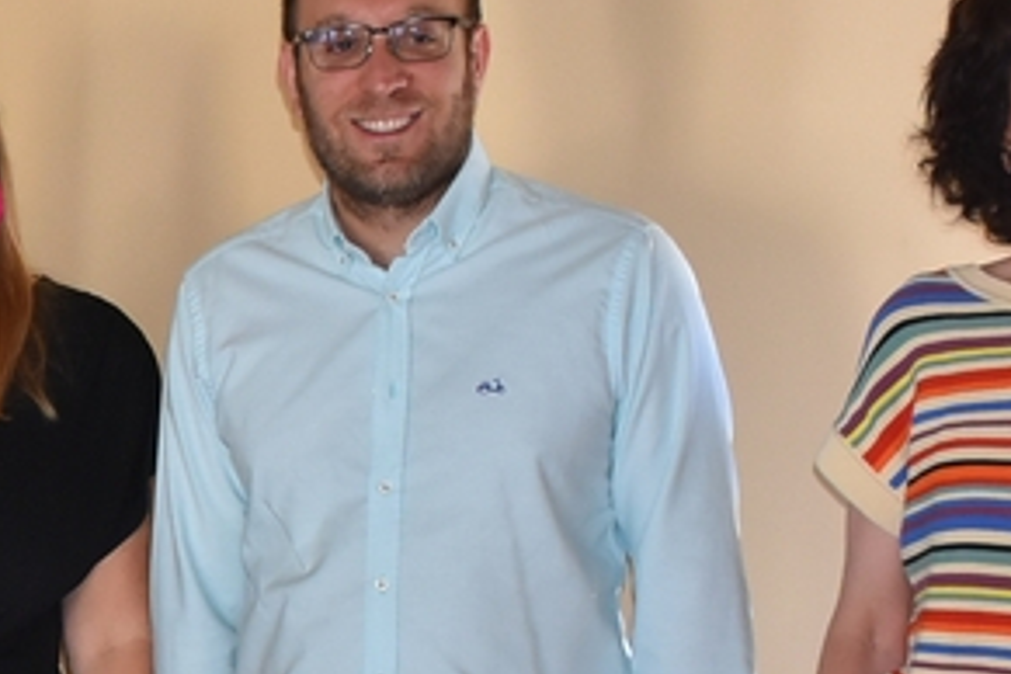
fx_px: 4691
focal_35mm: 167
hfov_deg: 11.6
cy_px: 789
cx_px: -629
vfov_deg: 8.1
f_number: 4.5
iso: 800
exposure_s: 1/80
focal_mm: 27
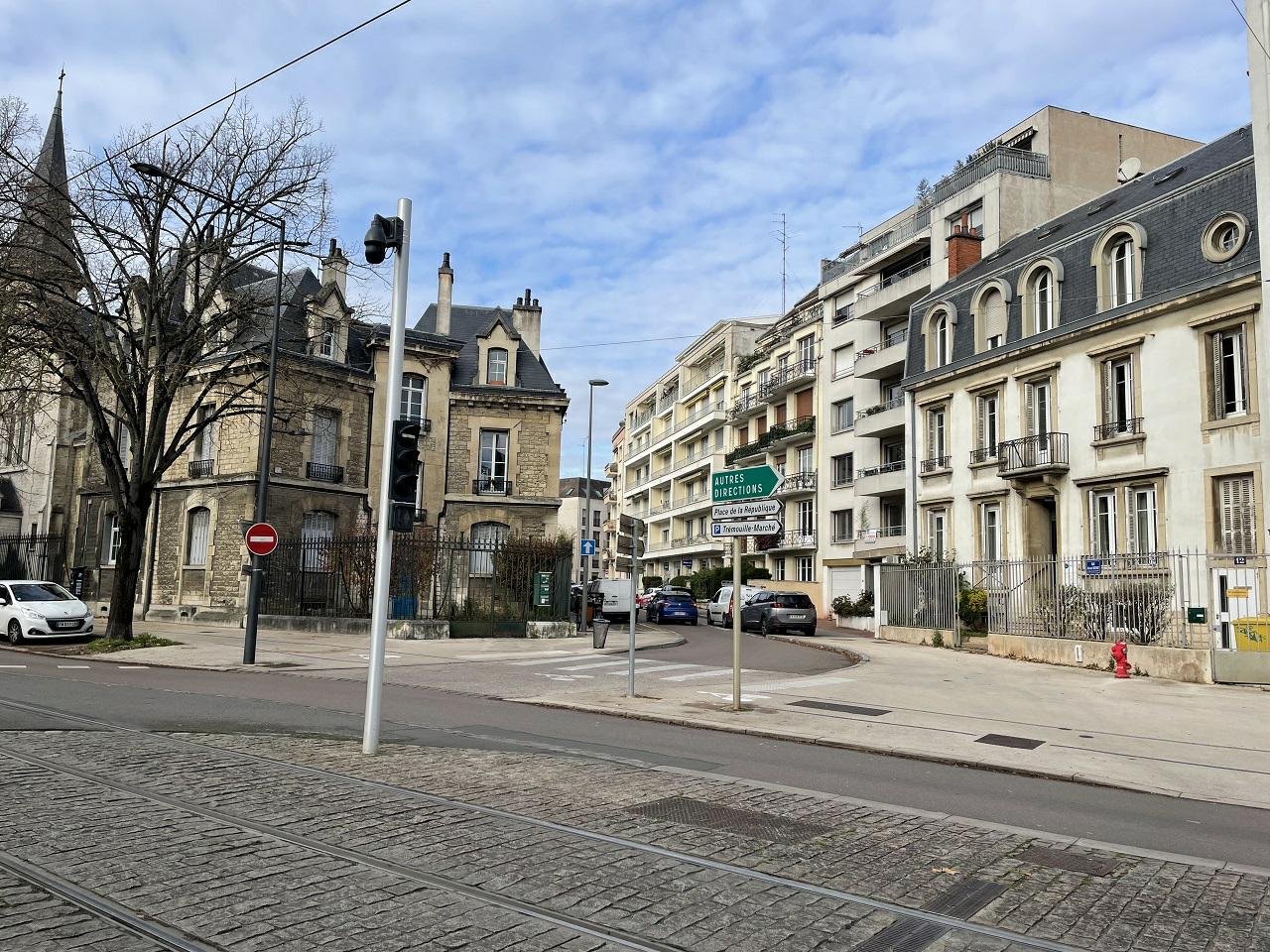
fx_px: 954
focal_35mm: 26
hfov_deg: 67.3
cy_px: 476
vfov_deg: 53.1
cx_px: 635
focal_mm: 4.2
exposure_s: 1/2053
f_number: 1.6
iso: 32
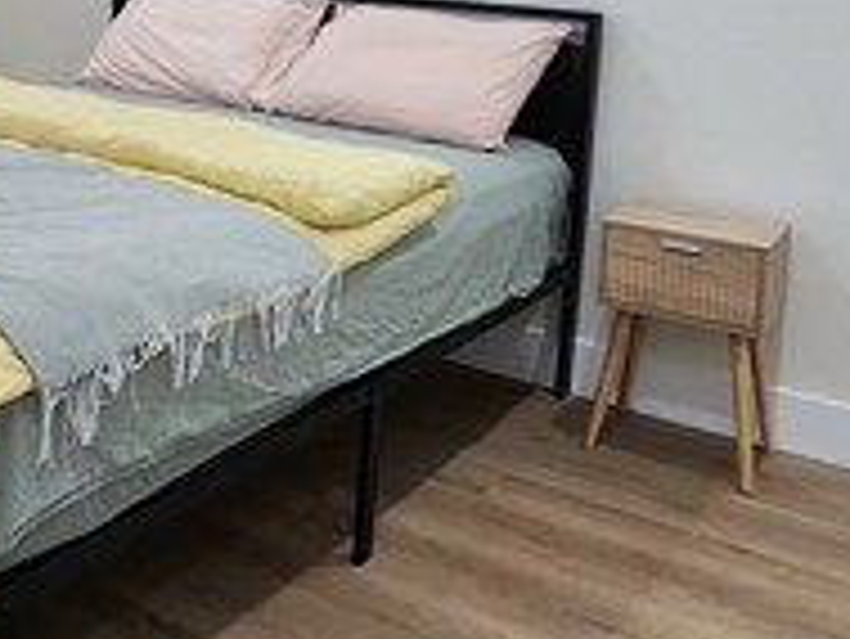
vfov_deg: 30.9
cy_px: 22
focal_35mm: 44
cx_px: 225
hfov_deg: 41.8
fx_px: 1081
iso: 160
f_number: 2.2
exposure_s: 1/60.2
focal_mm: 2.2
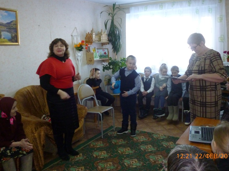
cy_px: 73
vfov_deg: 41.7
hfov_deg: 54.0
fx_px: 225
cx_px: 114
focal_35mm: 34
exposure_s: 1/60
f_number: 3.1
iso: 320
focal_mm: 5
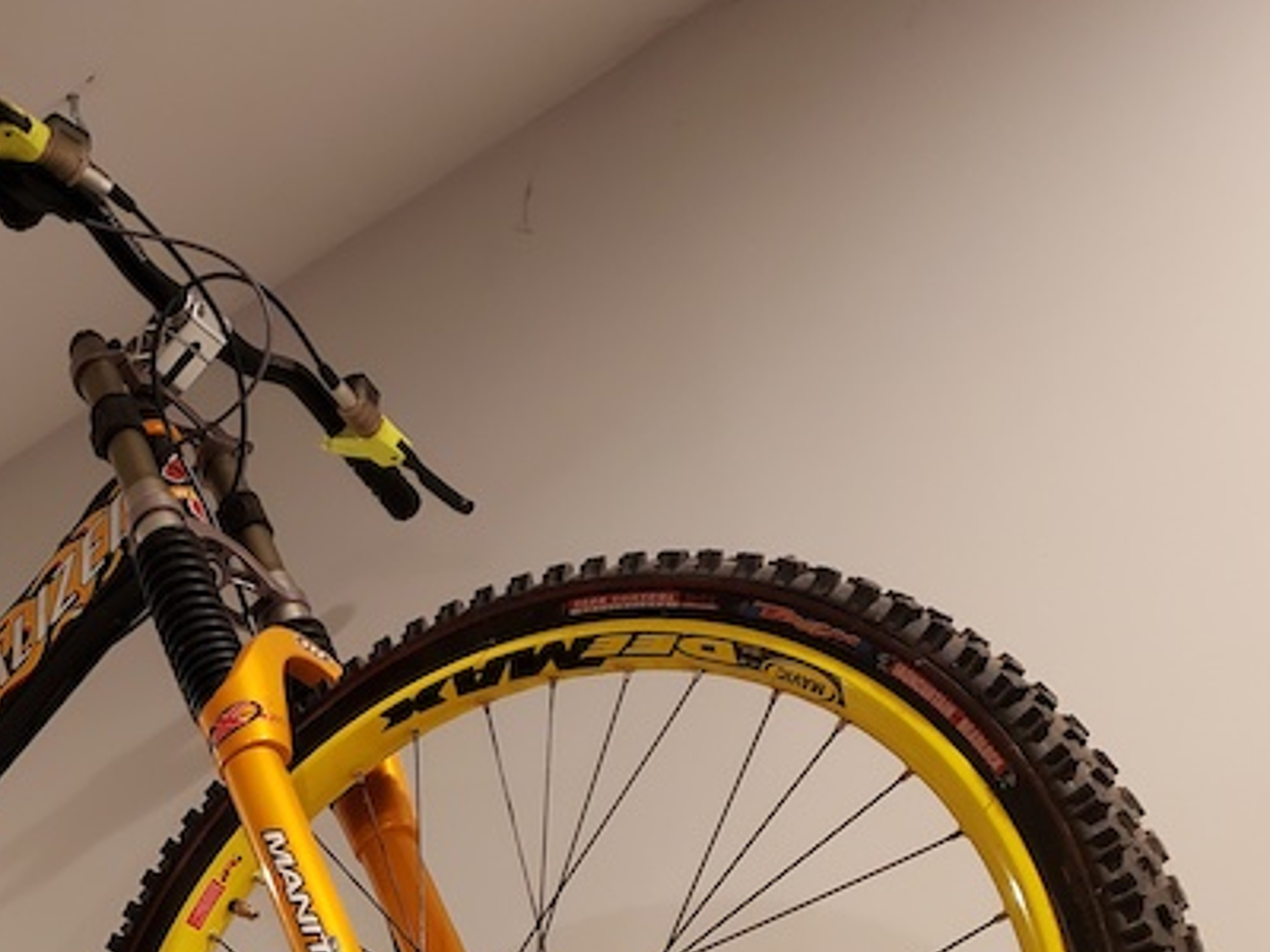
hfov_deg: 34.6
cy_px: 930
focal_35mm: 52
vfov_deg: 26.7
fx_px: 1908
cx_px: 108
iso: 320
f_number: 1.5
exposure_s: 1/40
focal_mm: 4.3
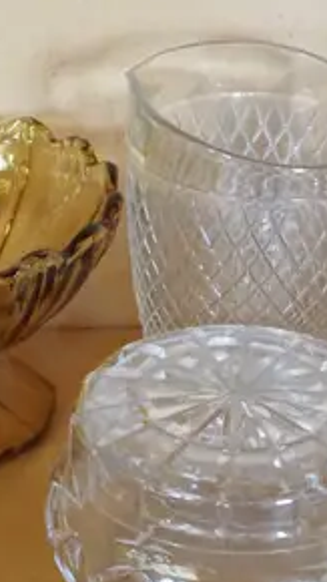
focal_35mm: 123
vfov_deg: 17.4
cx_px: -10
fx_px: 1897
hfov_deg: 9.8
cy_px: 363
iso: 2500
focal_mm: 16
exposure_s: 1/60
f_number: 5.6
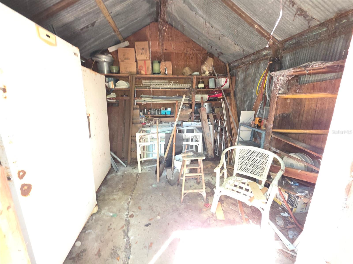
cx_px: 176
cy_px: 132
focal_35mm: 13
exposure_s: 1/30
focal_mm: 2.2
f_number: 1.9
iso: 320
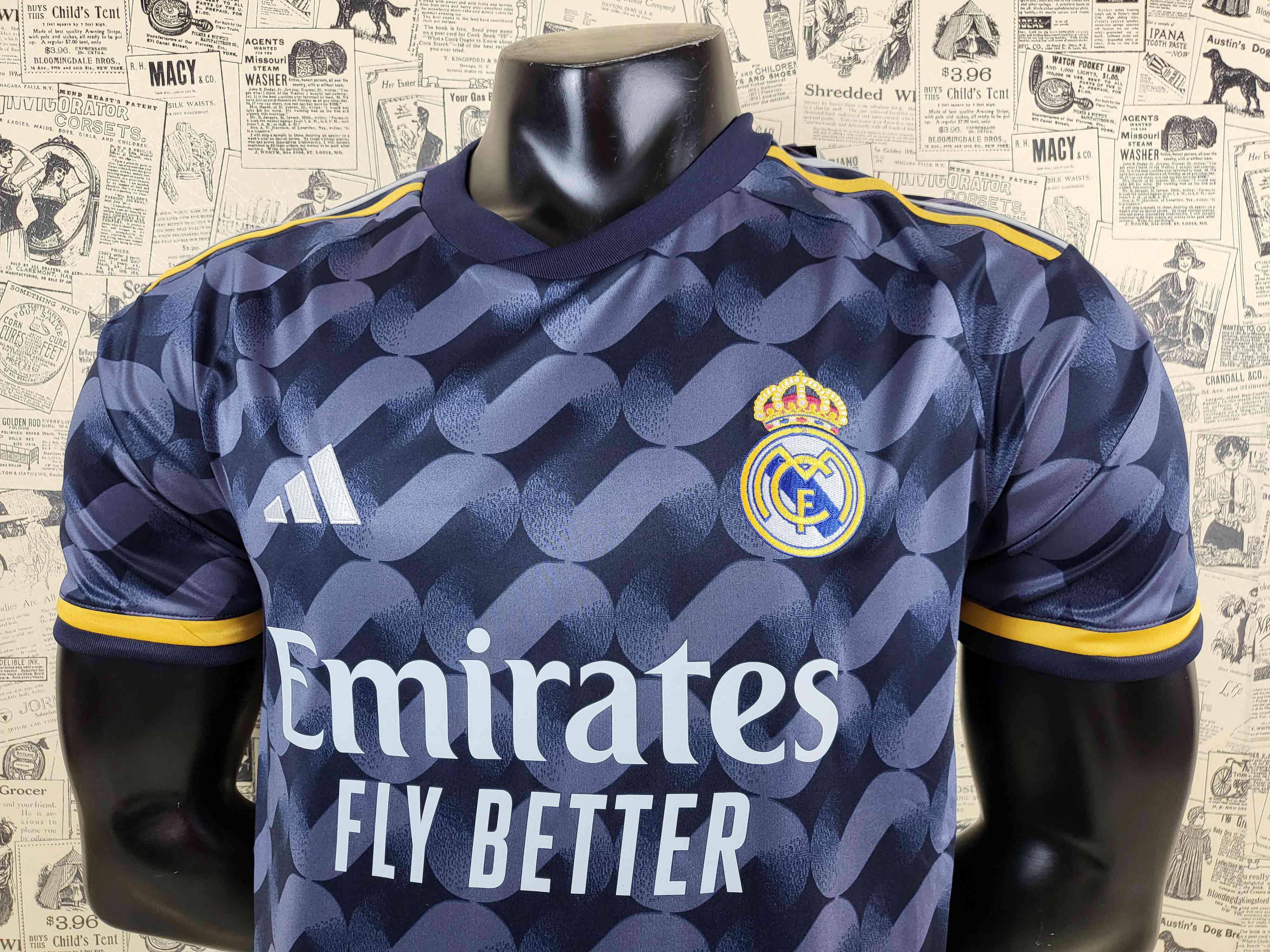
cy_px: 476
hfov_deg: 67.3
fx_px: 954
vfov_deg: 53.1
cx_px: 635
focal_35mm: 26
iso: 125
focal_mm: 4.25
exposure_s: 1/100
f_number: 1.8
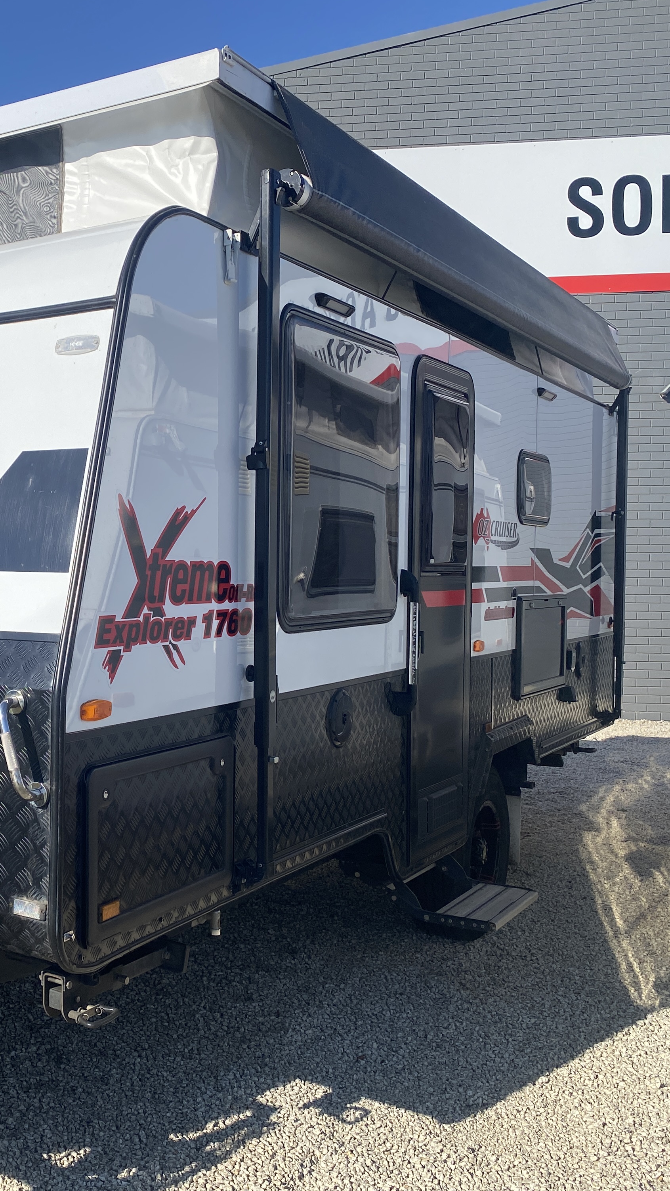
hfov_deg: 29.3
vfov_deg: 52.8
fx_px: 1200
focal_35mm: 38
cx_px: 13
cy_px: 594
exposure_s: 1/4608
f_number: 1.8
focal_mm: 4.25
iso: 32
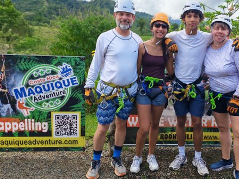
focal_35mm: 35
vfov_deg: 40.7
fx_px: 242
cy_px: 85
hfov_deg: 52.0
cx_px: 152
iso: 125
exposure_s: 1/1000
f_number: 2.2
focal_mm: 6.12
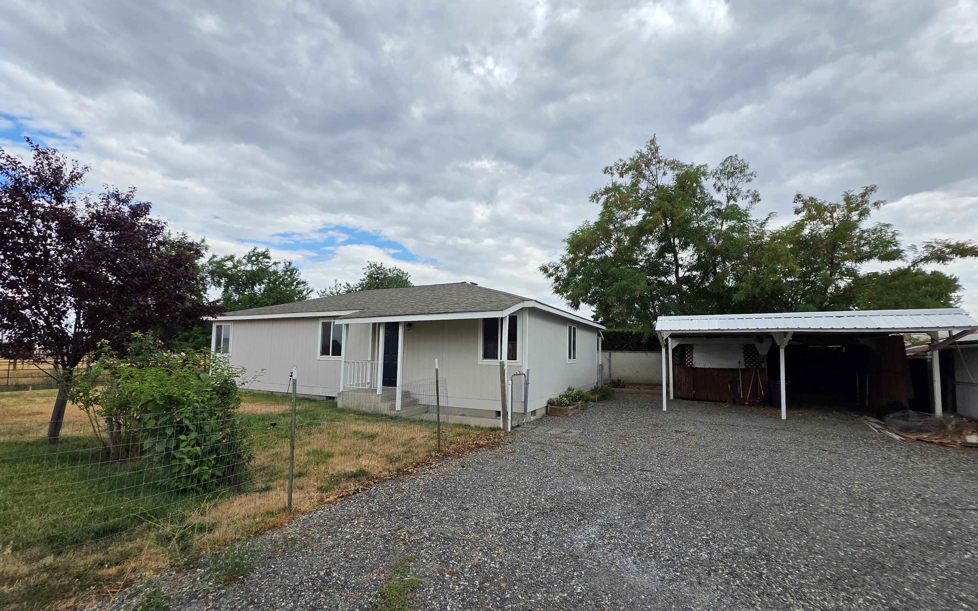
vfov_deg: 78.5
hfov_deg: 105.3
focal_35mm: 14
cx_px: 489
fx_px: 373
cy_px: 328
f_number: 1.9
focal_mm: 2.2
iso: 40
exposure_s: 1/1314
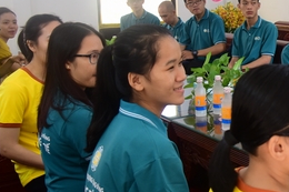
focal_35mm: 60
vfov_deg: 22.6
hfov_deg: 29.6
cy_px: 86
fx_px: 481
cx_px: 330
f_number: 5
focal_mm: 24
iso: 1600
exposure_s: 1/60
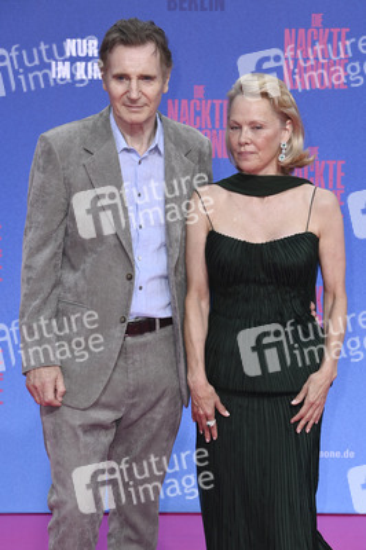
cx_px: 183
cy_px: 275
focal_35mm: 98
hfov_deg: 13.9
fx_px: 1497
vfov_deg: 20.8
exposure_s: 1/250
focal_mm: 98
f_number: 6.3
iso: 250
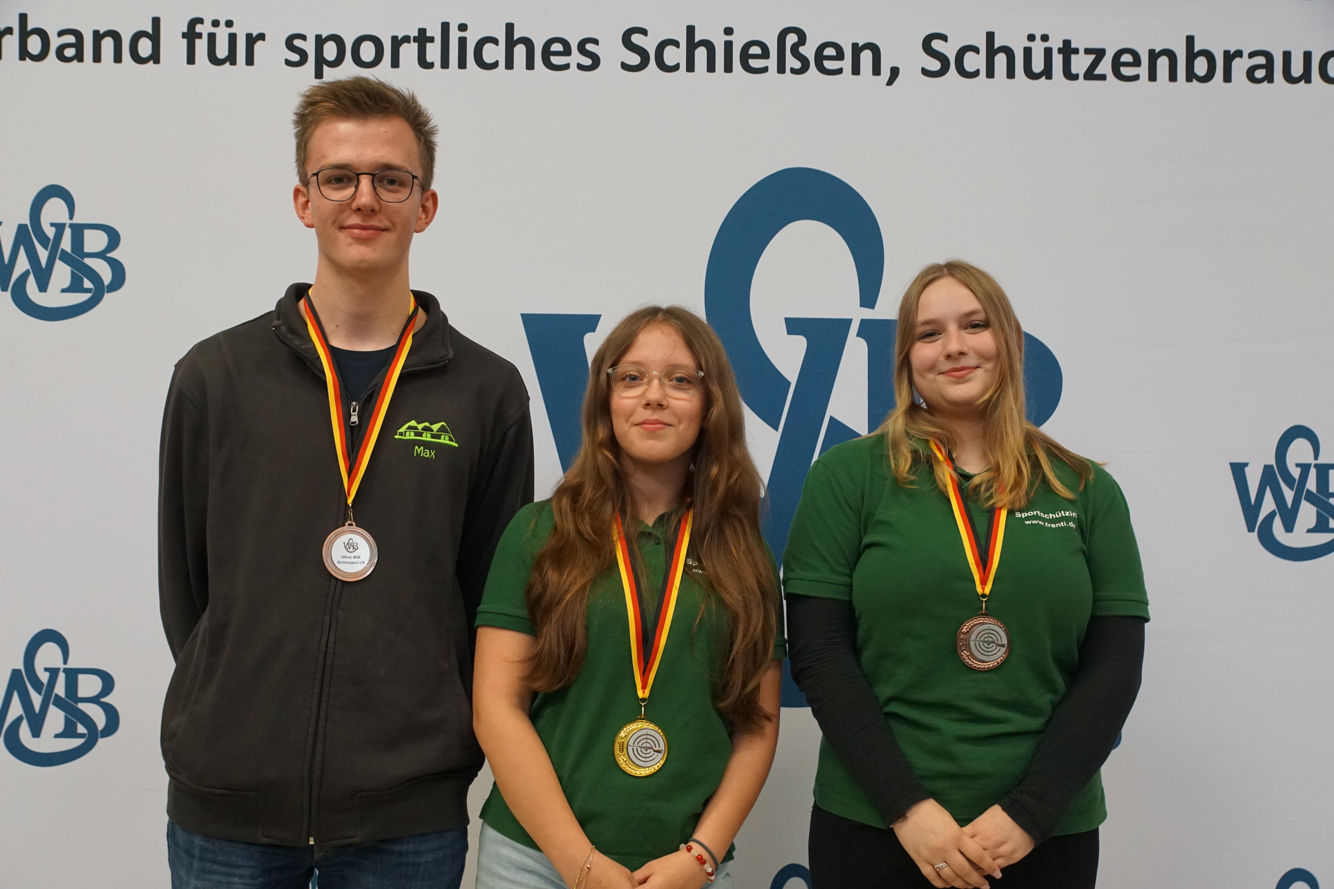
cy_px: 444
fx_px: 1945
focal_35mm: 52
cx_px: 667
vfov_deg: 25.8
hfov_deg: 37.9
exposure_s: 1/160
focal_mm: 35
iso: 1250
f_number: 4
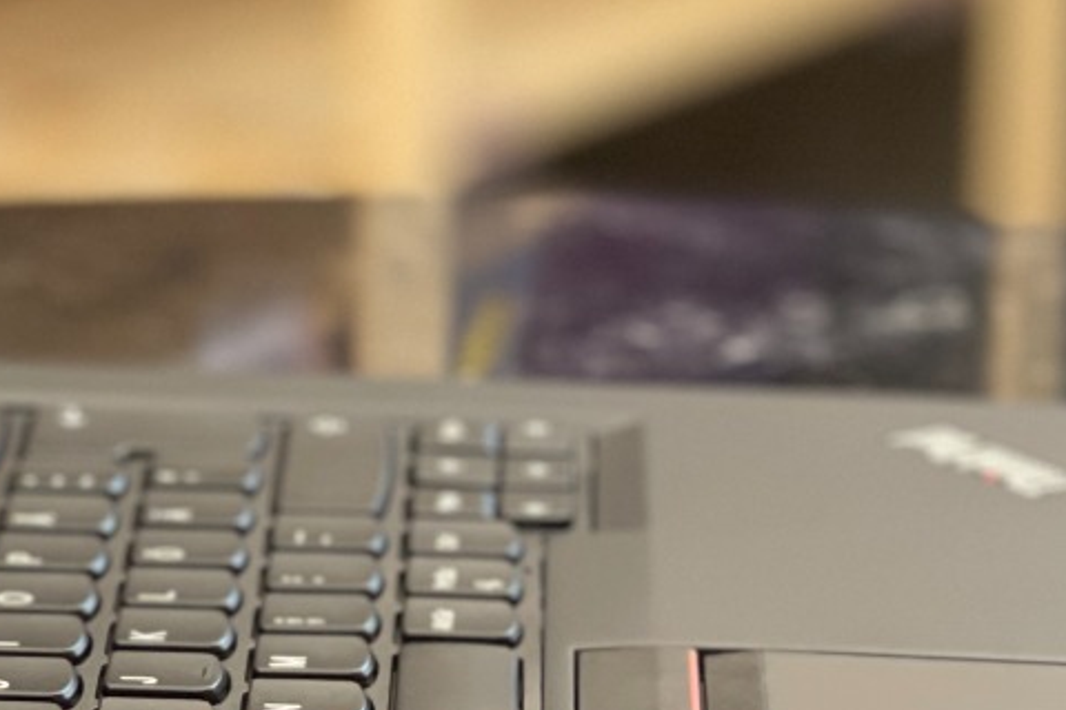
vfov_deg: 6.2
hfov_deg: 9.2
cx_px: 42
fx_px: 6573
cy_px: 193
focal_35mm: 222
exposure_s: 1/40
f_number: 2.2
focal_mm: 7.5
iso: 200
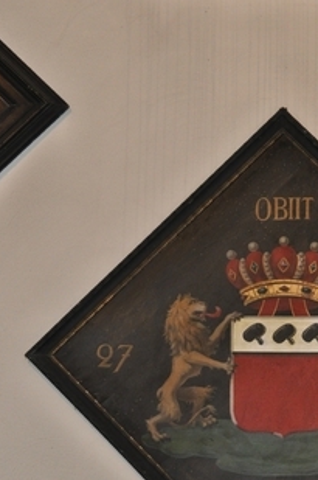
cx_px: 270
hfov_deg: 9.7
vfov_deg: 14.7
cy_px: 239
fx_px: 1861
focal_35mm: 140
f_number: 4.5
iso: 800
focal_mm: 48
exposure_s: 1/60
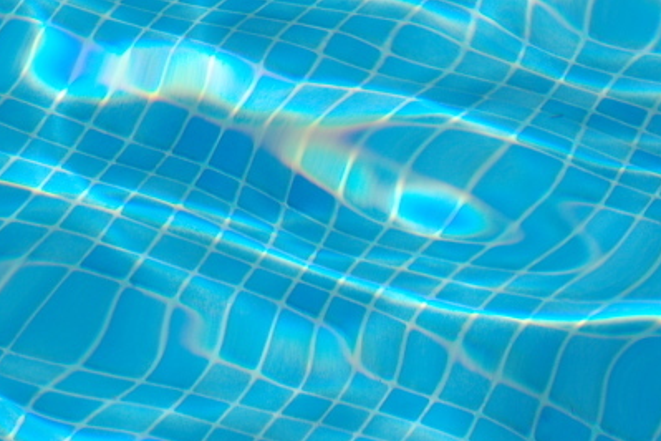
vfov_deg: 4.6
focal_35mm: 300
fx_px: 5508
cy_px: 273
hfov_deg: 6.9
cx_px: 141
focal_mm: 78
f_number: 9
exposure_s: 1/1250
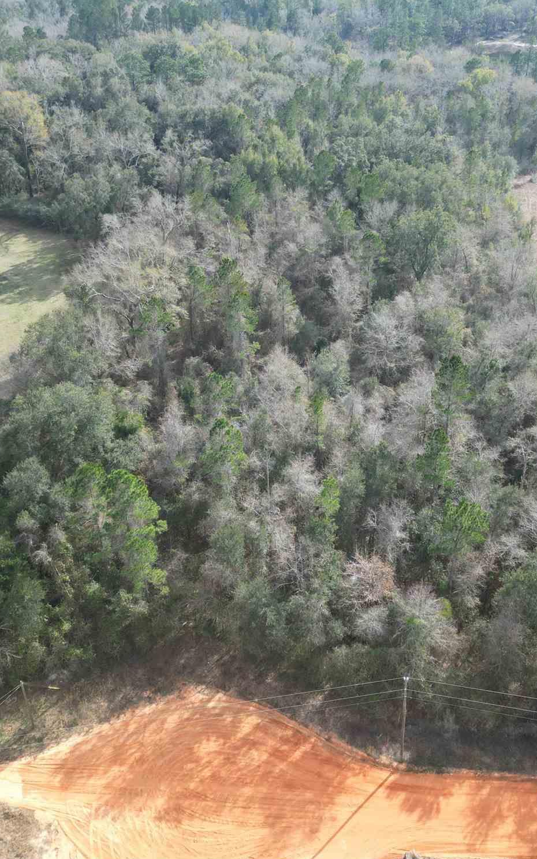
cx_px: 314
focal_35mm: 35
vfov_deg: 55.3
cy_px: 433
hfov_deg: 36.2
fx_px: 820
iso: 100
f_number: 1.7
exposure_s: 1/800
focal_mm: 6.72
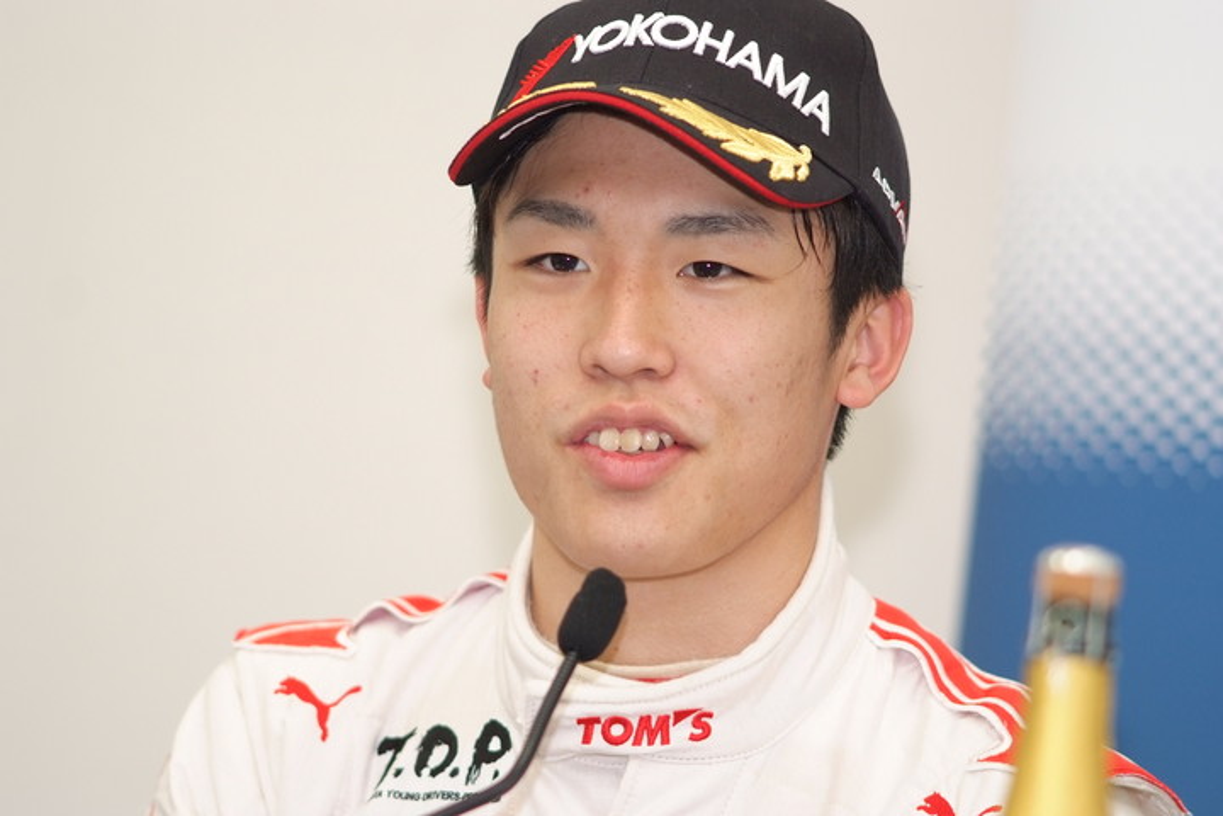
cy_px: 408
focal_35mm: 270
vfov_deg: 5.1
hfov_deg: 7.6
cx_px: 612
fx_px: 9172
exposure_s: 1/250
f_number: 2.8
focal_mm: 180
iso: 800
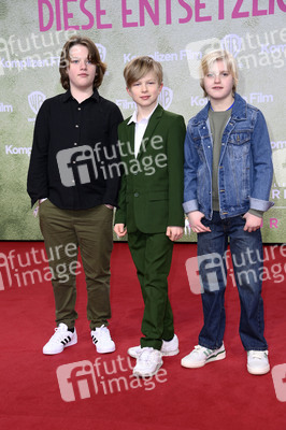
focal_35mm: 70
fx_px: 836
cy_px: 215
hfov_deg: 19.4
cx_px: 143
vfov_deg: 28.9
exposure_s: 1/250
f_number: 5.6
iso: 640
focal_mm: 70
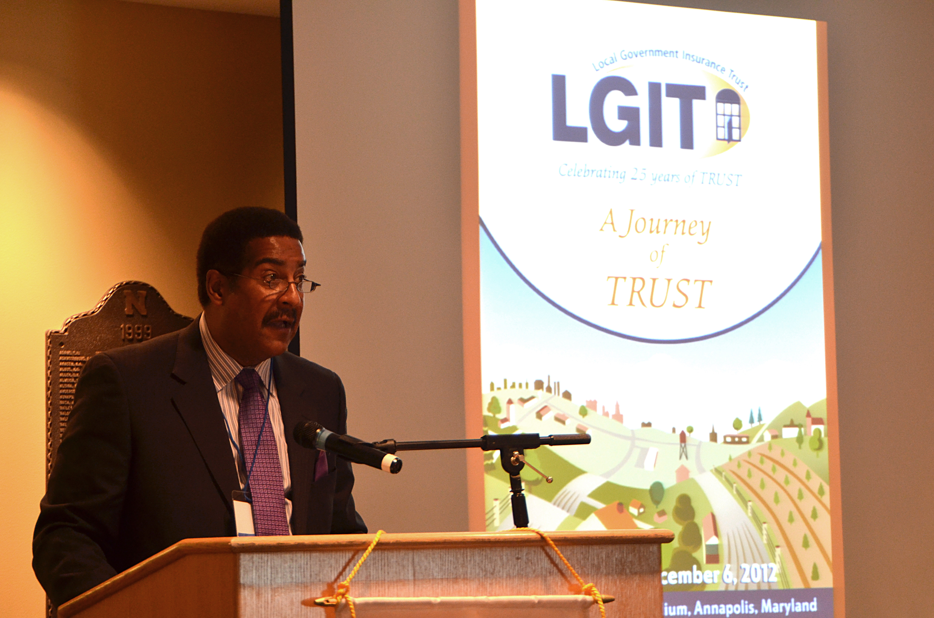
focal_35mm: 123
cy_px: 309
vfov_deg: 11.1
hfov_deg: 16.7
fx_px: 3185
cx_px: 467
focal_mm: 82
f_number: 5.3
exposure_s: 1/40
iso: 800
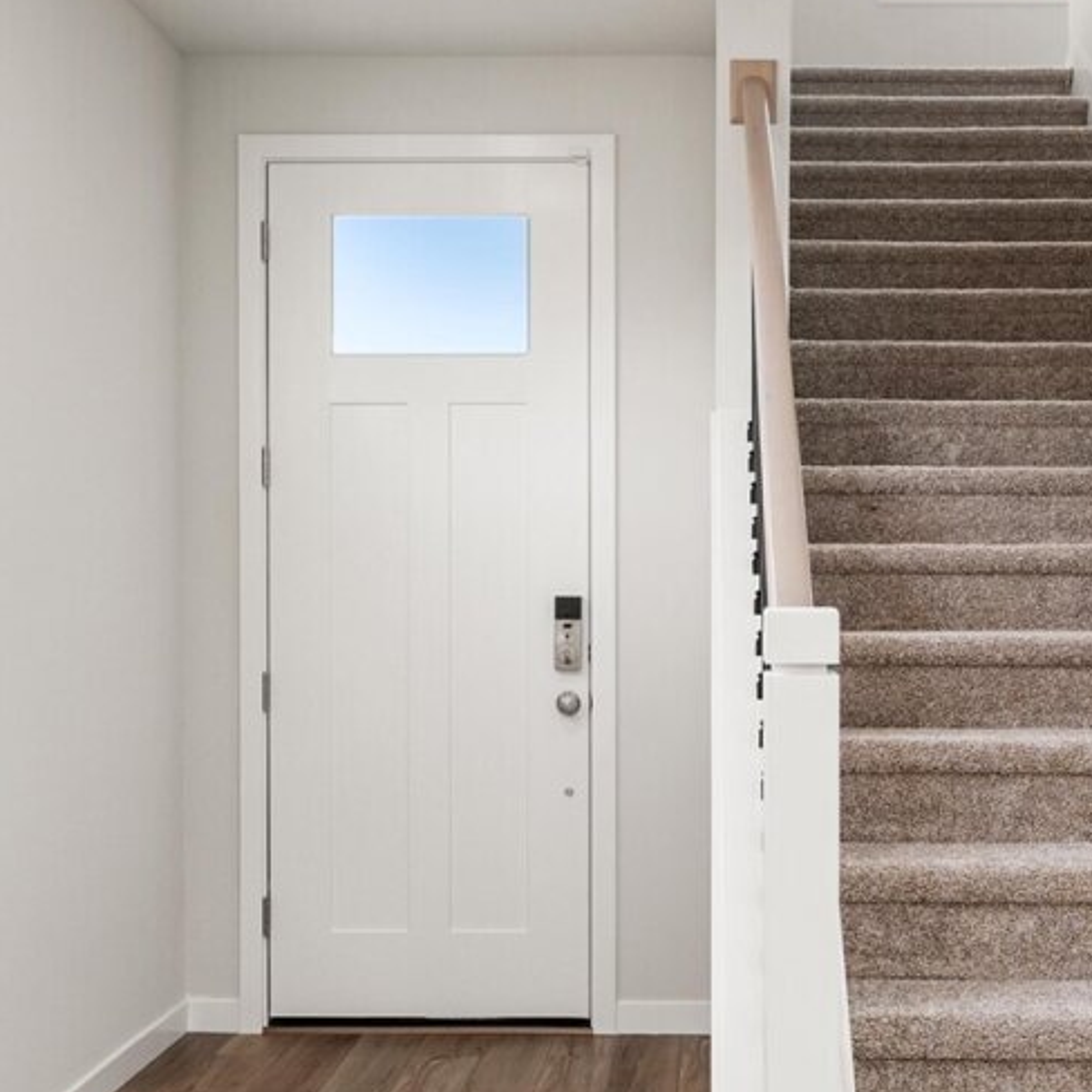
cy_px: 661
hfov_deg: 42.4
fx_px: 1392
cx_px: 703
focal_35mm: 39
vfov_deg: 42.6
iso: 100
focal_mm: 16
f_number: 7.1
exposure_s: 1/60
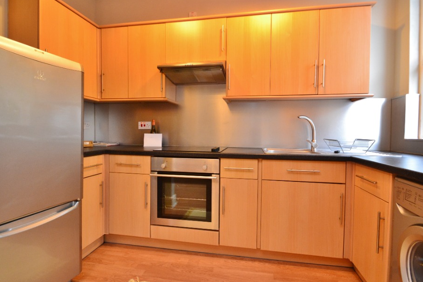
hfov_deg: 93.3
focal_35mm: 17
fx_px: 200
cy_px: 138
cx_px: 216
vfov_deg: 70.5
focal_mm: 10
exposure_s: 1/25
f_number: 4
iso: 800
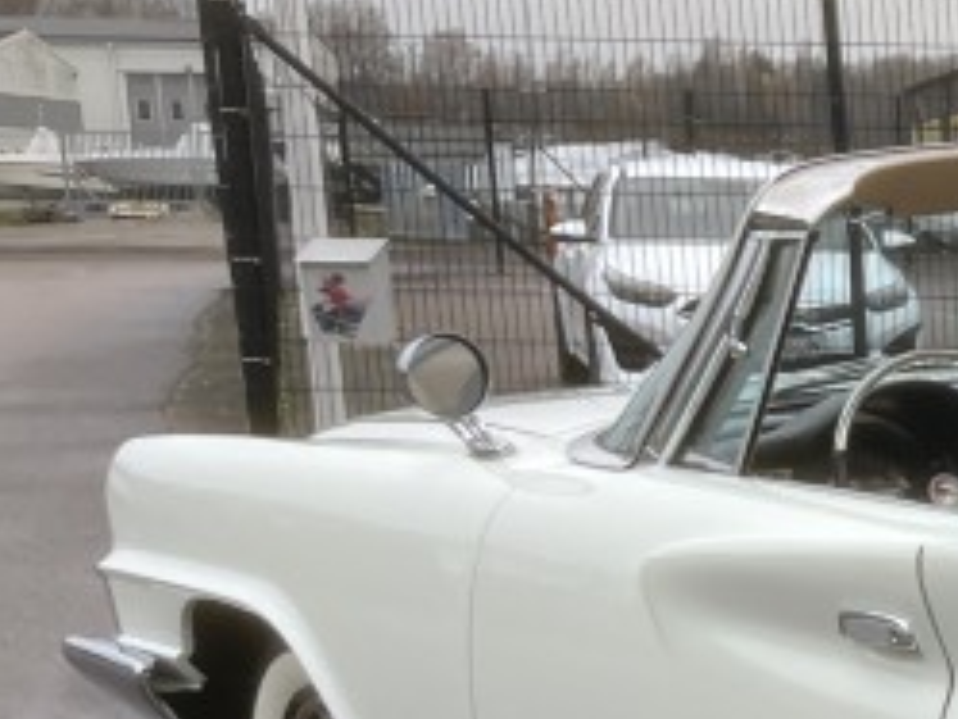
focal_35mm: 107
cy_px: 781
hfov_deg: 14.8
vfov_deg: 13.6
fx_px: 2963
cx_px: 1962
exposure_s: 1/185
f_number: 1.6
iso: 40
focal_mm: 5.1
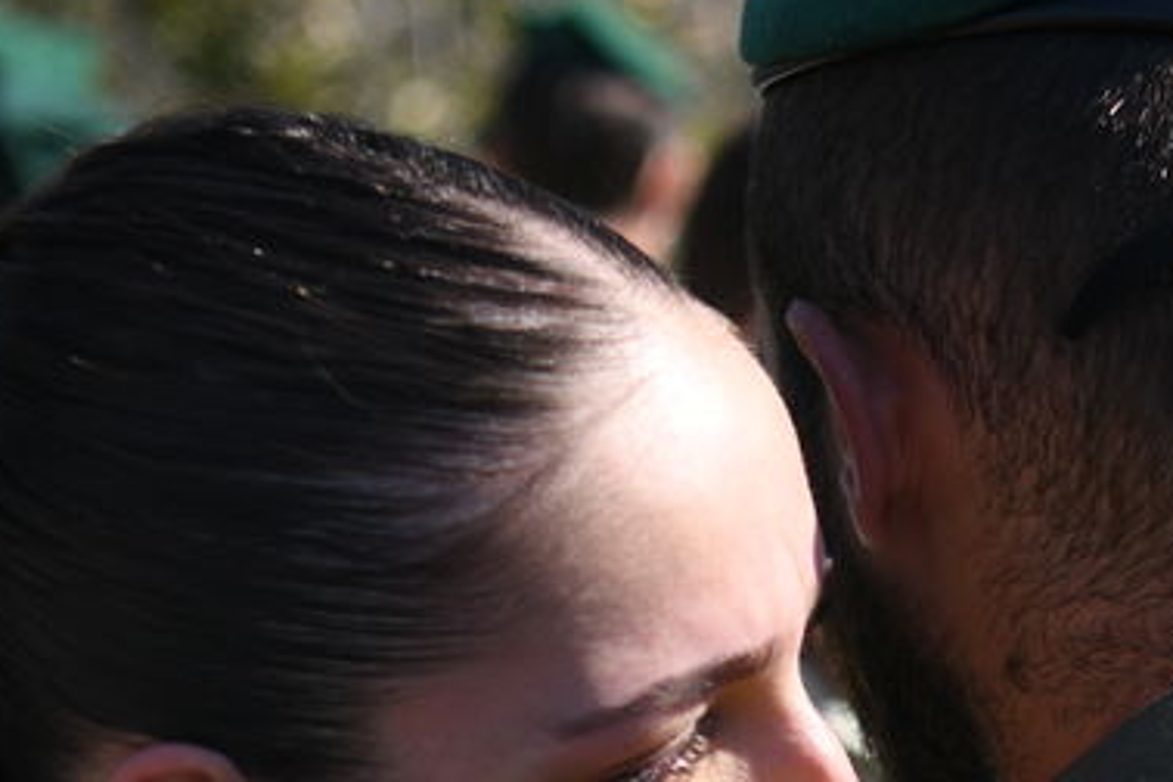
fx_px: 4822
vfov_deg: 9.2
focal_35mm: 148
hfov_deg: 13.7
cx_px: 1157
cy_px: 939
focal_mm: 40
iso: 100
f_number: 2.8
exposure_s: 1/1250
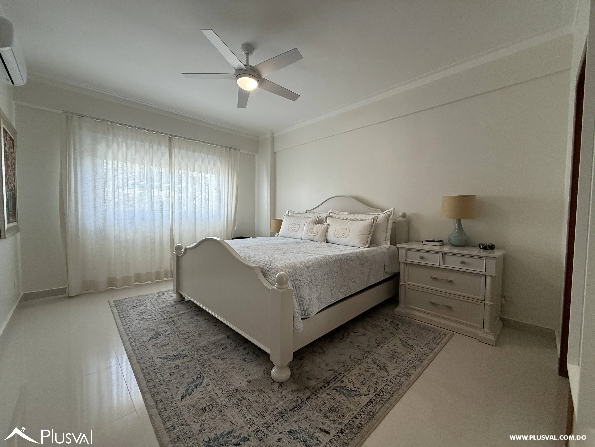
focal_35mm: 14
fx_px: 241
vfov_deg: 85.7
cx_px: 298
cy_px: 224
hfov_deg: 102.1
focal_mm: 2.22
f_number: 2.2
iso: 200
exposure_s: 1/120
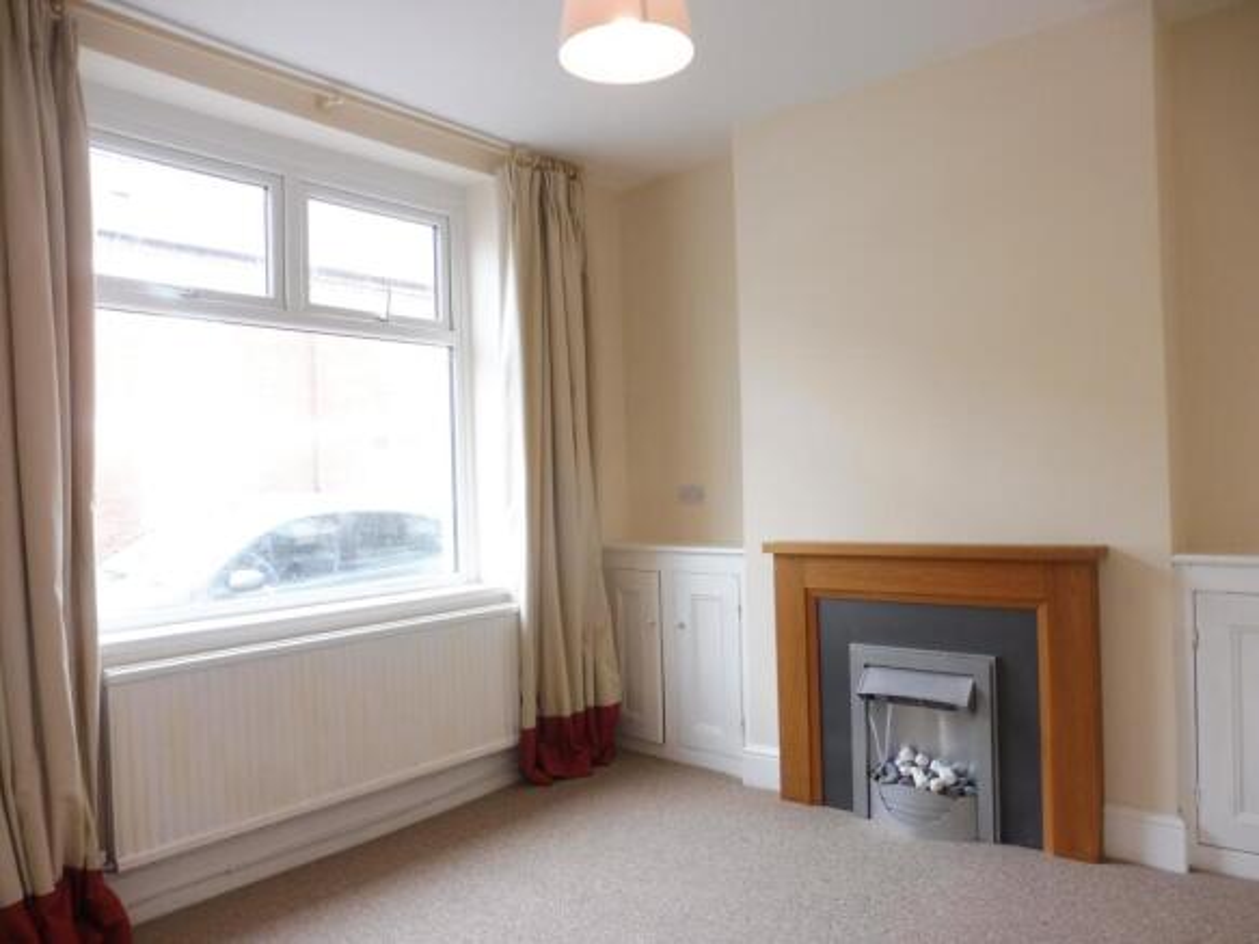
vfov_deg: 56.8
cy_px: 472
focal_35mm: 24
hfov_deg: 71.6
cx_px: 630
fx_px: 873
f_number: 3.3
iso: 200
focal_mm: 4.3
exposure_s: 1/80
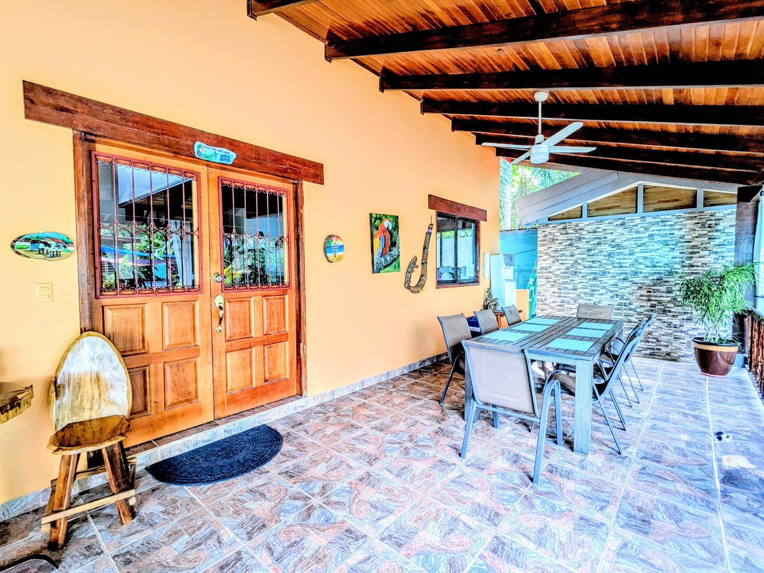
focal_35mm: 16
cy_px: 286
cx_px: 382
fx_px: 353
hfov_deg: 94.5
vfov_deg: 78.1
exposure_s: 1/62
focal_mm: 2.35
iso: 149
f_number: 2.2
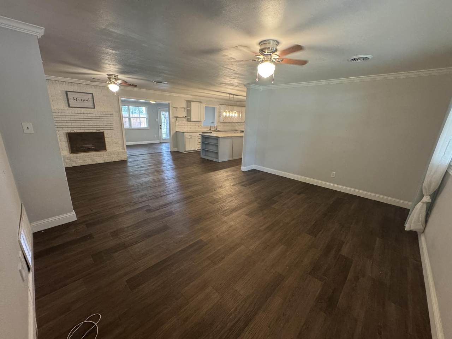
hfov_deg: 102.1
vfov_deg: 85.7
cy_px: 170
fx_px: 183
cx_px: 226
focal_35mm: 14
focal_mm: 2.22
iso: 320
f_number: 2.2
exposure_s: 1/60
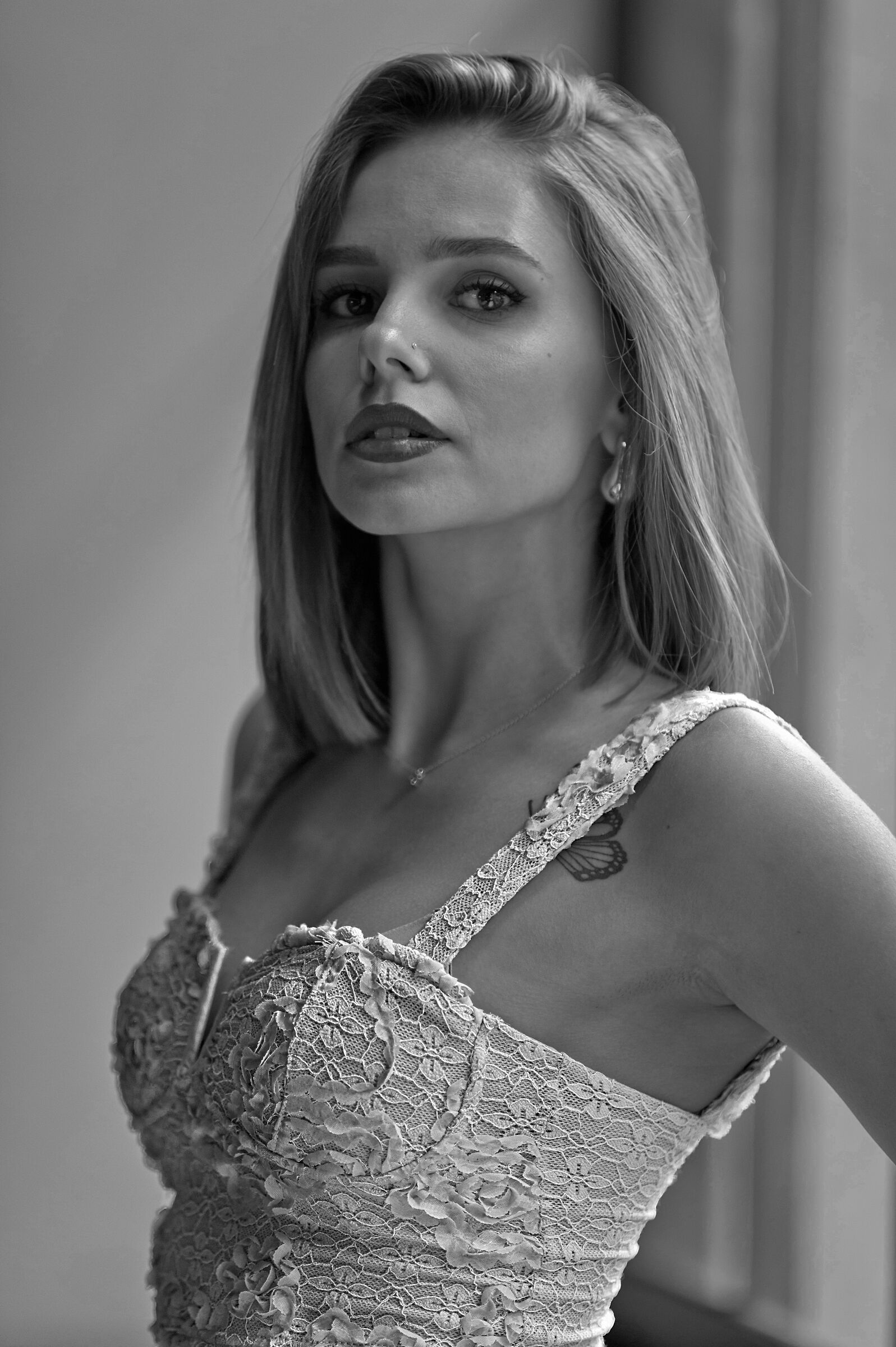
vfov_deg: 15.2
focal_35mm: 135
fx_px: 5046
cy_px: 674
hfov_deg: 10.1
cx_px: 448
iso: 800
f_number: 2
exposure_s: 1/400
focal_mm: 135
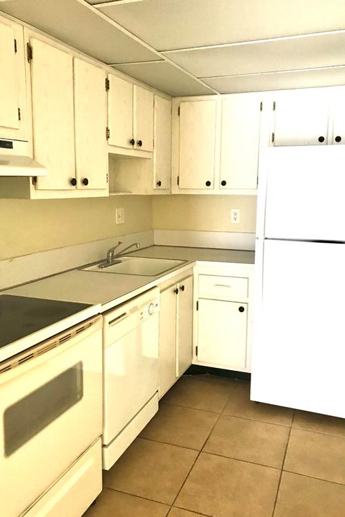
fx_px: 431
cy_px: 256
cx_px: 177
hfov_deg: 43.6
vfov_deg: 61.9
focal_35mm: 30
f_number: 1.8
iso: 64
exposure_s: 1/15
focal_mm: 3.99
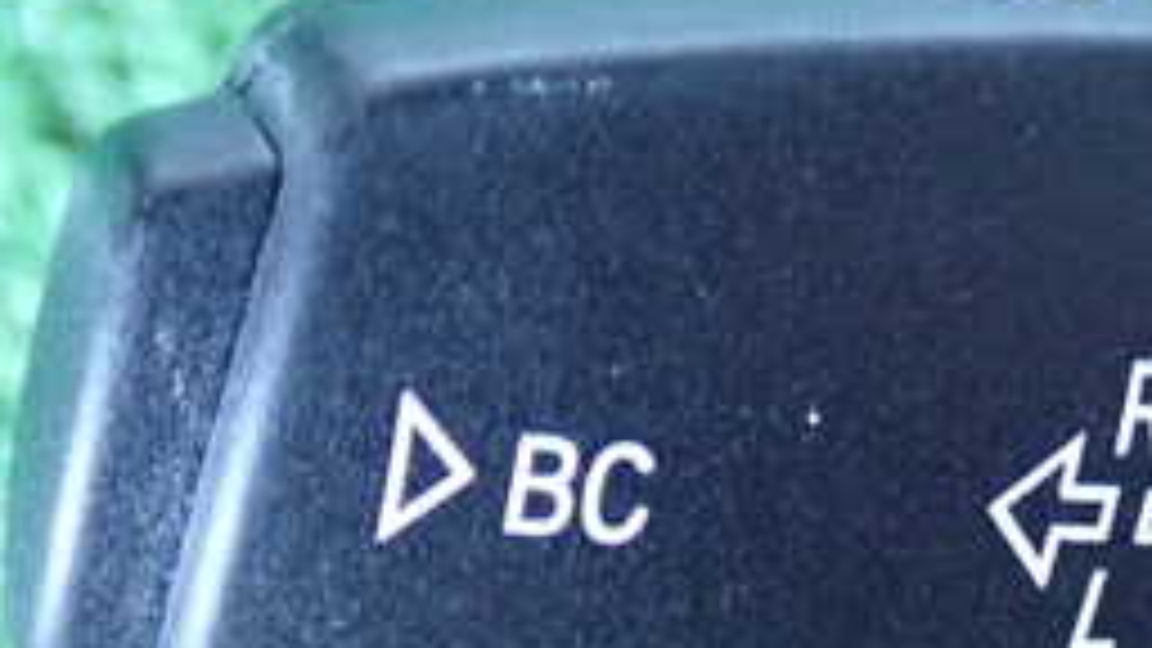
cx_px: 1134
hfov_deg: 21.3
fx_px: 2963
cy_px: 374
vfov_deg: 12.5
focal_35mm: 97
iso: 800
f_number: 2.7
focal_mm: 6.83
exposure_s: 1/20
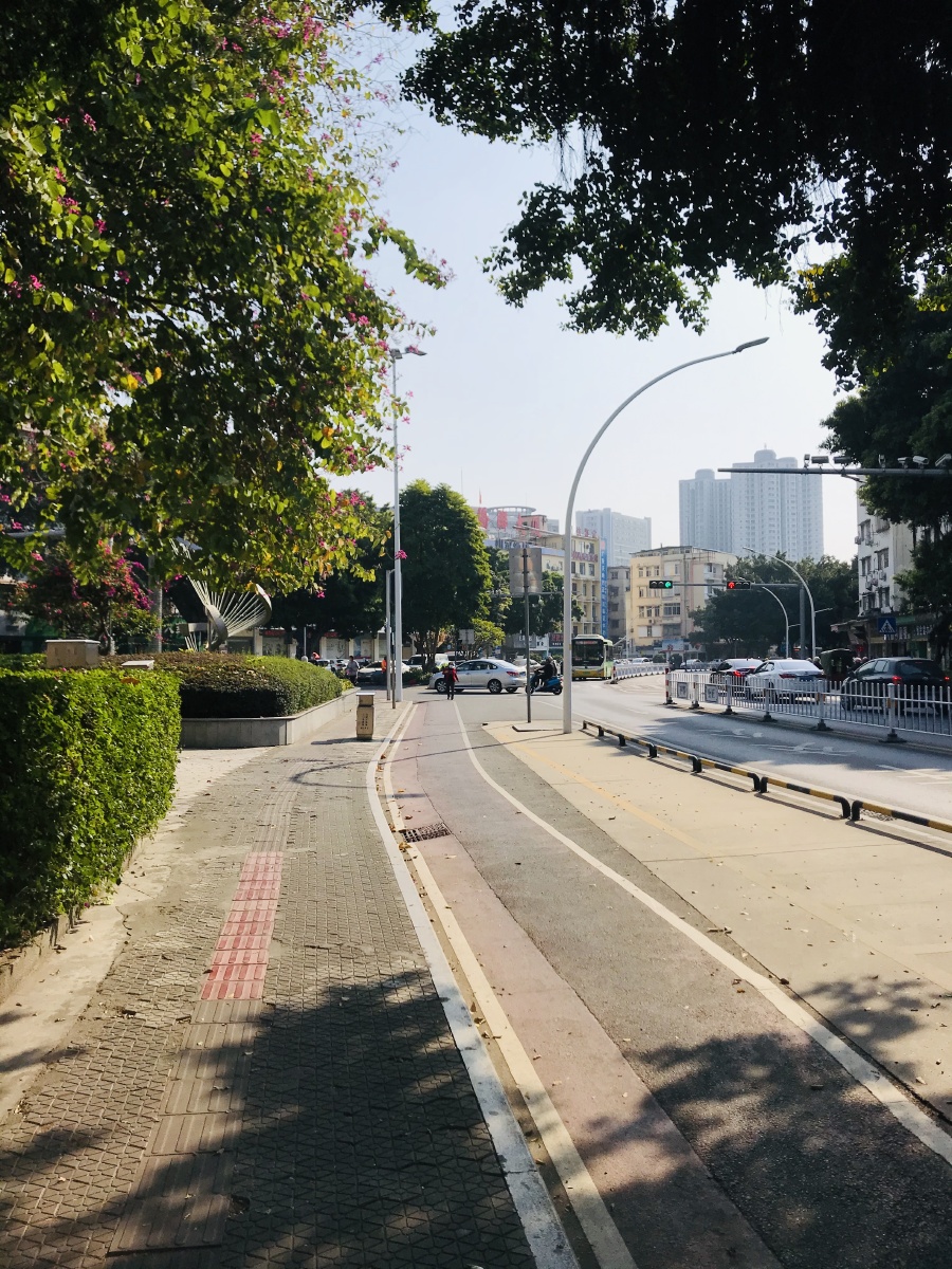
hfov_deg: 49.7
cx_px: 476
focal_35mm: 28
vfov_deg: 63.4
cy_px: 634
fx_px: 1027
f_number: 1.8
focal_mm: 3.99
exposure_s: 1/3831
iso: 20
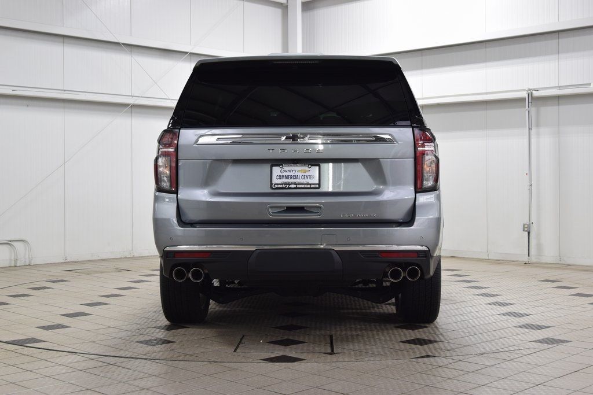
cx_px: 296
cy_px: 198
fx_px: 865
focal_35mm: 52
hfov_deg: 37.8
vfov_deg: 25.8
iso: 400
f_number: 6.3
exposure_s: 1/15
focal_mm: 35
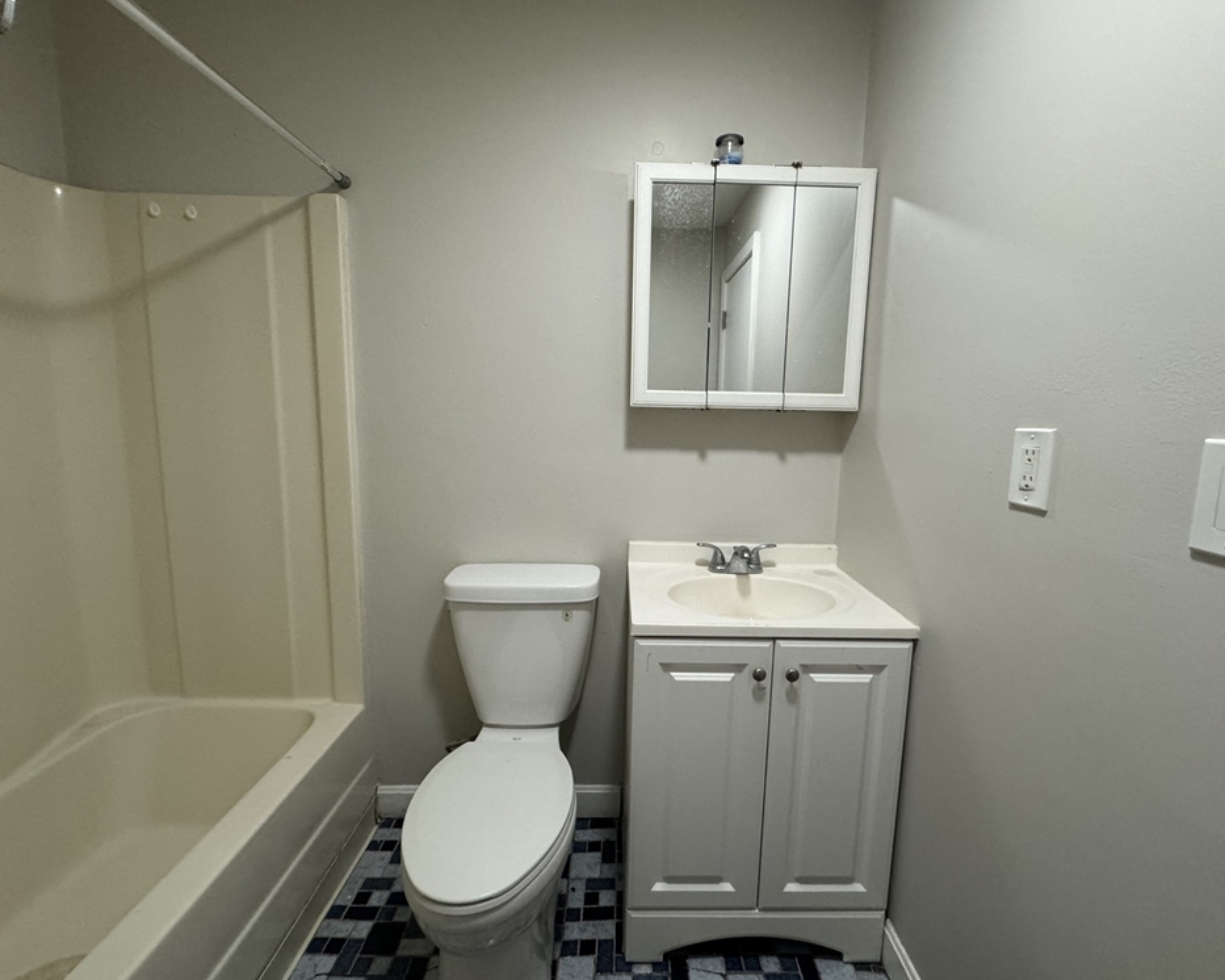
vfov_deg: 84.0
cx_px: 629
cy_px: 485
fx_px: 544
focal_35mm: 15
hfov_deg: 96.8
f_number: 2.2
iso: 320
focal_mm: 2.22
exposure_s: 1/60
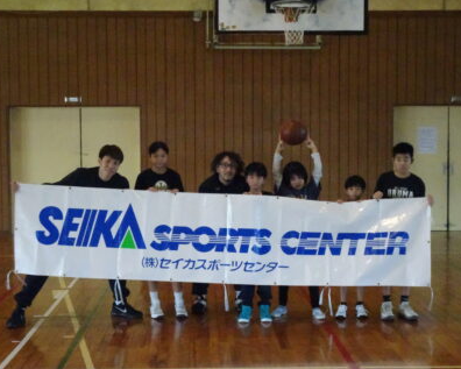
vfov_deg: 25.0
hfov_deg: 31.0
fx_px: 832
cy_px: 184
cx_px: 232
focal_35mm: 61
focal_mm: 9.87
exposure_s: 1/250
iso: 3200
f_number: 4.5
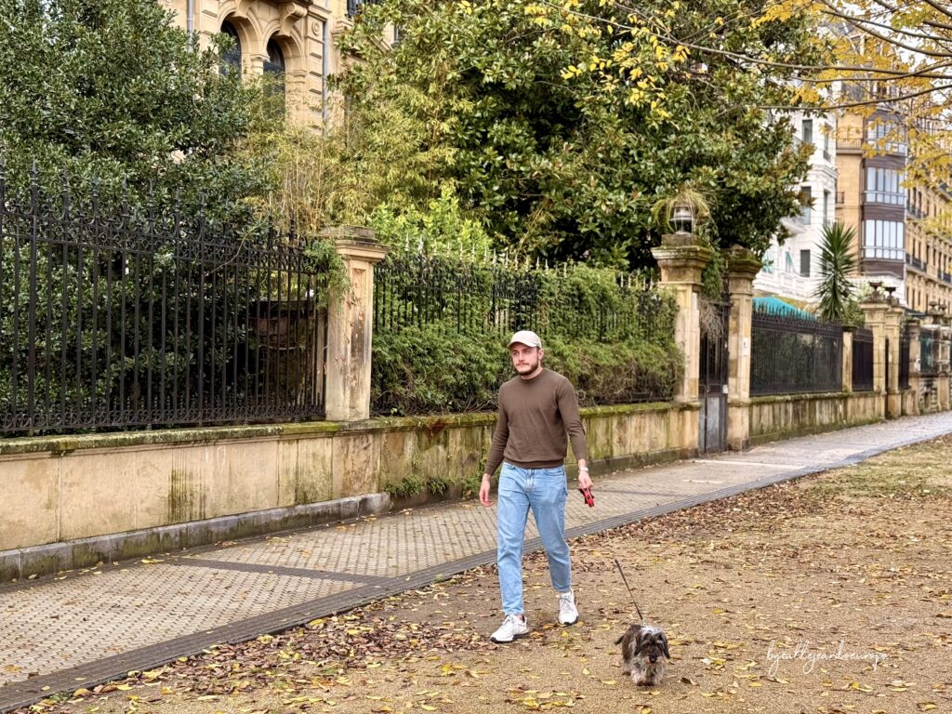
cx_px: 476
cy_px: 357
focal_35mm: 48
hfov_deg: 39.7
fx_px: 1320
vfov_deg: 30.3
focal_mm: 6.76
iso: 100
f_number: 1.78
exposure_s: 1/566
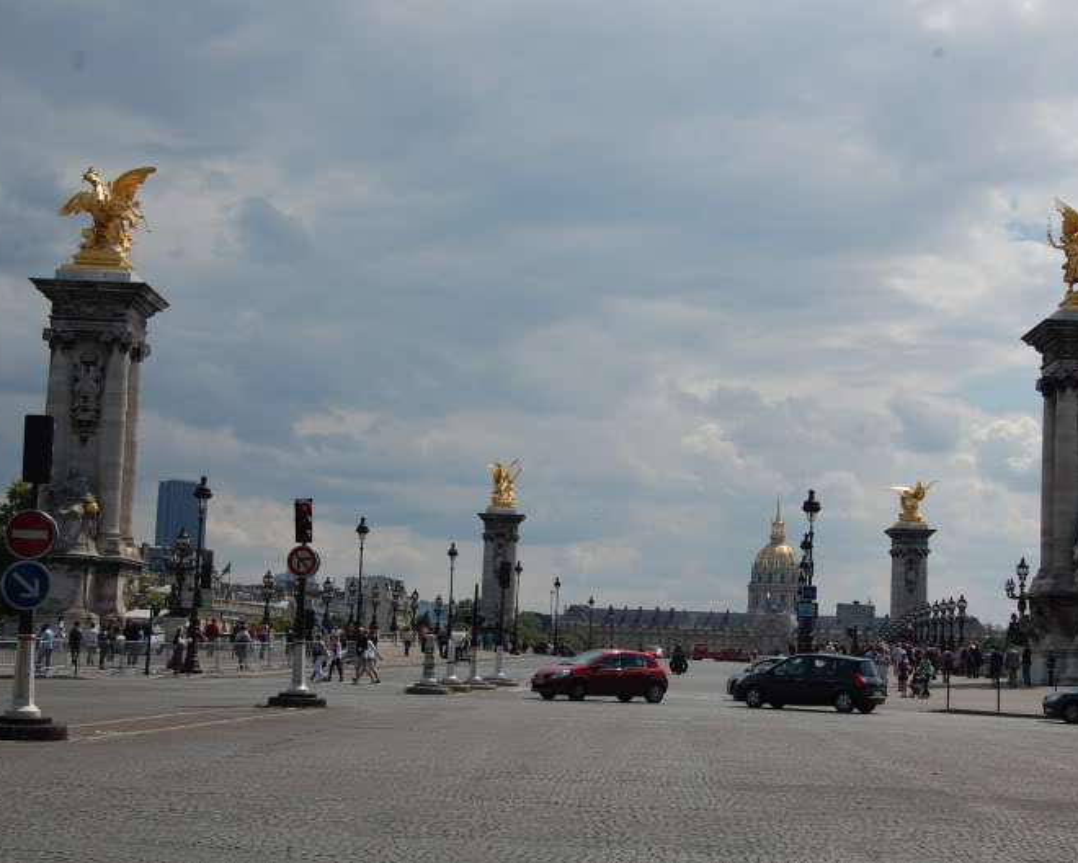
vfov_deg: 25.6
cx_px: 628
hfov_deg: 31.6
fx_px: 1900
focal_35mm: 60
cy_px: 432
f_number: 11
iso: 200
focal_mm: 35
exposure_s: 1/500
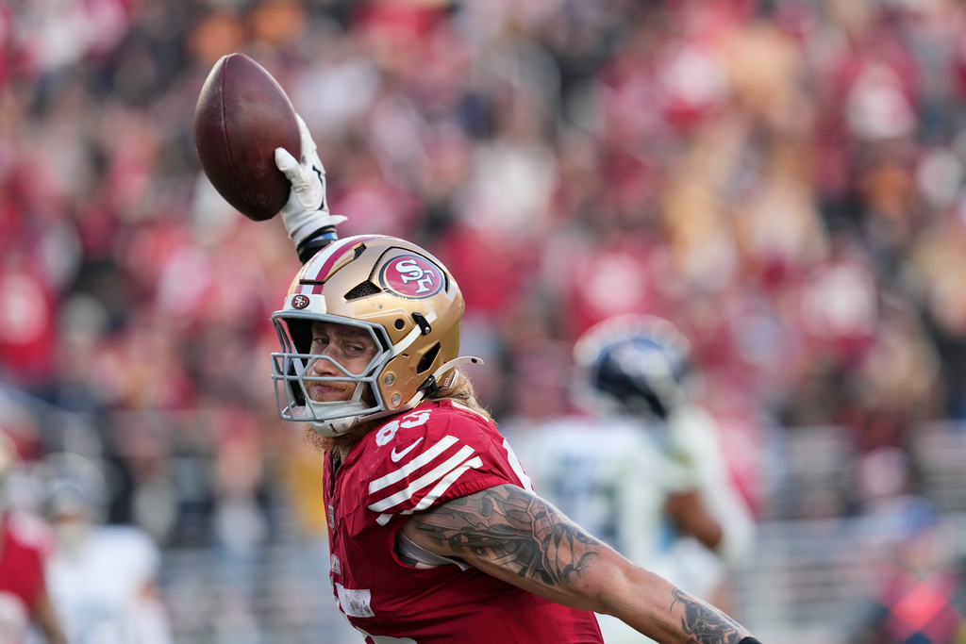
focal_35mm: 400
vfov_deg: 3.4
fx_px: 10734
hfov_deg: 5.2
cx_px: 483
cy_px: 322
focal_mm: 400
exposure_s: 1/2500
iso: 1600
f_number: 4
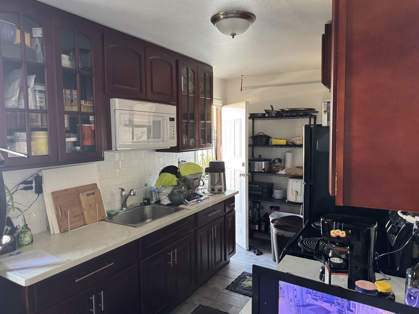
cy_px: 157
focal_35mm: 24
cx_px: 210
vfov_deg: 56.8
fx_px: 291
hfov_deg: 71.6
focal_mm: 6.76
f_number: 1.78
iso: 400
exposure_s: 1/60
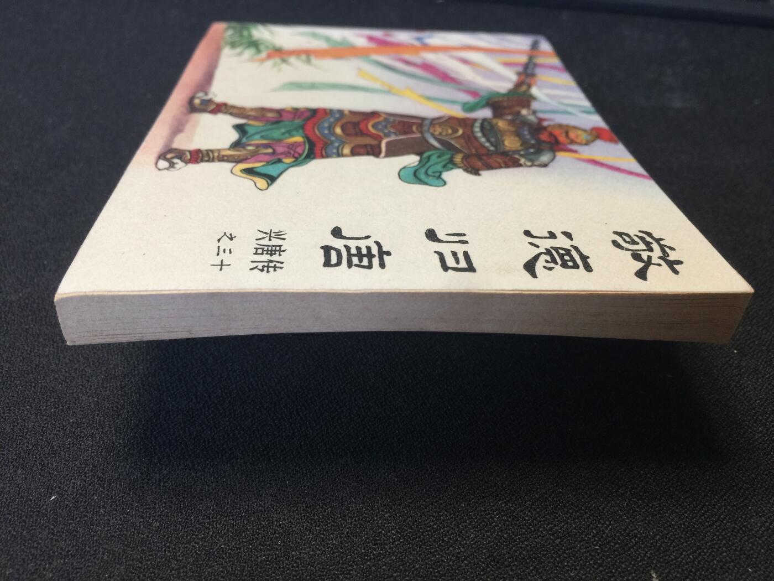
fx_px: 648
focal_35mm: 29
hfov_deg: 61.7
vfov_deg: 48.2
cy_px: 290
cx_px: 387
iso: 40
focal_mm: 4.15
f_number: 2.2
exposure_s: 1/33
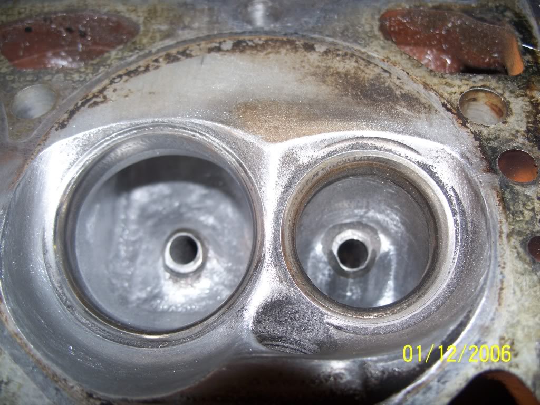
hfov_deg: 50.1
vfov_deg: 38.7
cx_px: 270
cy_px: 202
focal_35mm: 37
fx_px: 577
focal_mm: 7.8
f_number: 2.8
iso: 80
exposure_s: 1/60
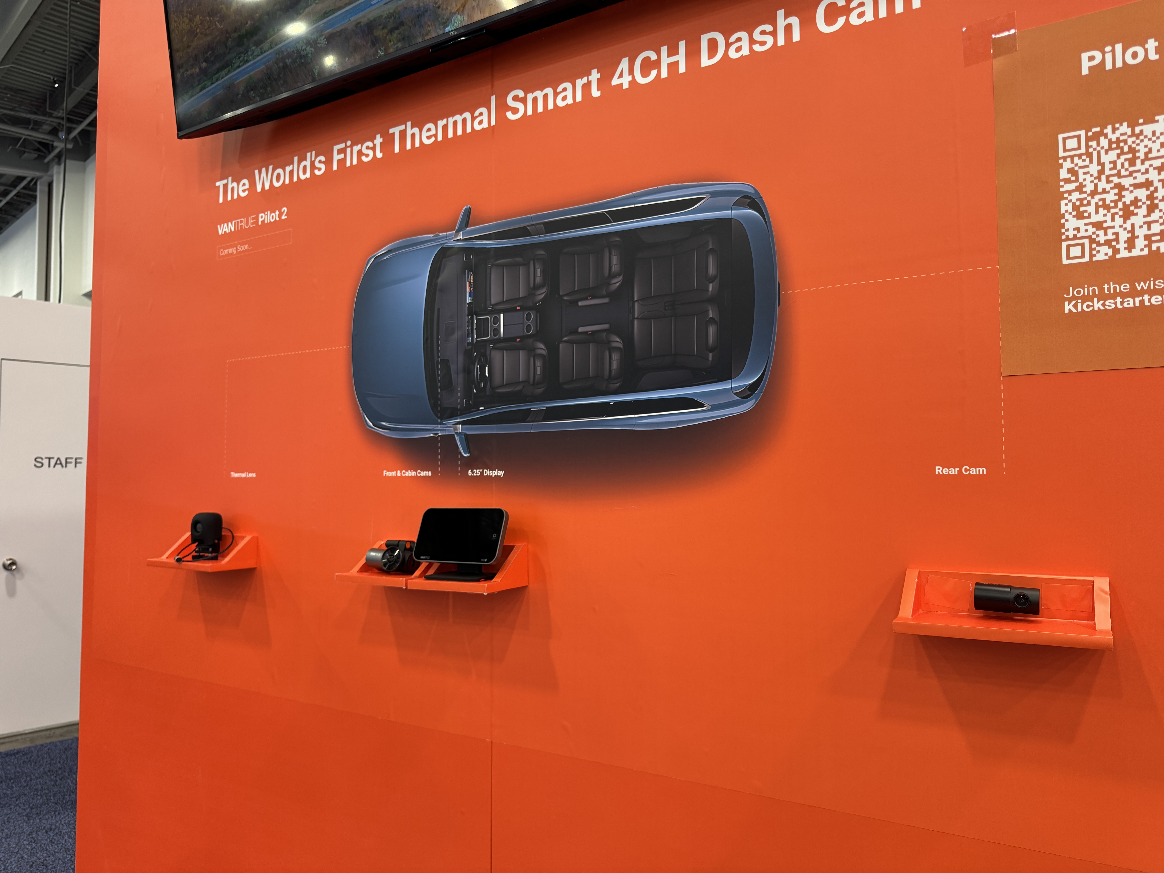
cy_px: 436
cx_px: 582
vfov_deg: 56.8
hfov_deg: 71.6
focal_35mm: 24
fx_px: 807
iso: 160
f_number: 1.78
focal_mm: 6.76
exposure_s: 1/121
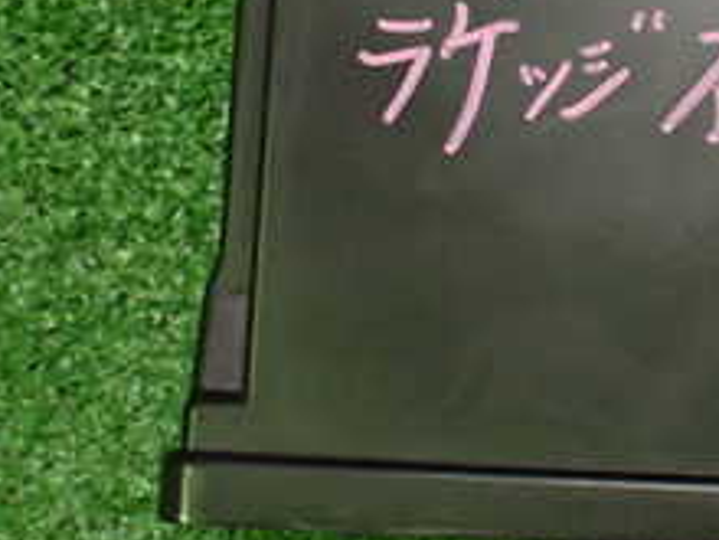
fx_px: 1703
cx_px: 585
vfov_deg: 17.8
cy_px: 115
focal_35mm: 82
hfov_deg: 23.5
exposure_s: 1/80
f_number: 2.3
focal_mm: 5.4
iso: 800
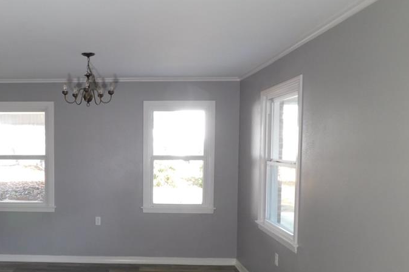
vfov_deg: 34.7
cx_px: 105
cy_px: 178
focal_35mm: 38
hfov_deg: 48.8
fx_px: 431
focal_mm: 4.1
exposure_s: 1/30
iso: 125
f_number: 3
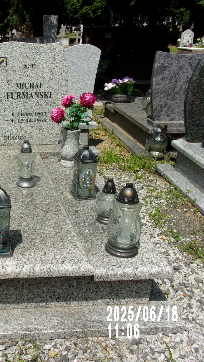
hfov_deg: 27.4
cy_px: 180
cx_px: 1
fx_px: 394
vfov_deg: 49.4
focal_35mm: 41
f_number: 10.8
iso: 80
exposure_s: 1/120
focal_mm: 5.1
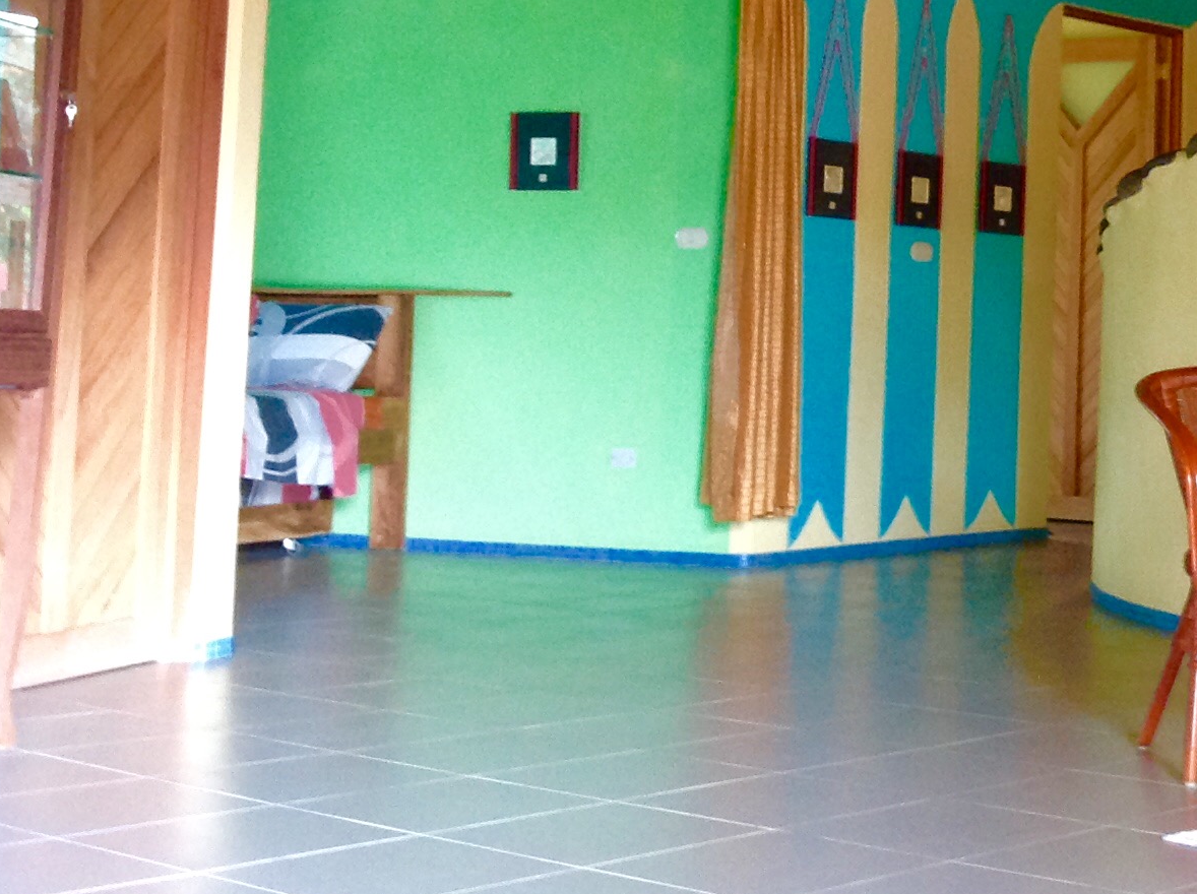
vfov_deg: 18.8
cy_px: 137
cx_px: 1263
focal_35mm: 77
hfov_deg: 24.0
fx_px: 2659
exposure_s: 1/15
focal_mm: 4.28
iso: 160
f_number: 2.4
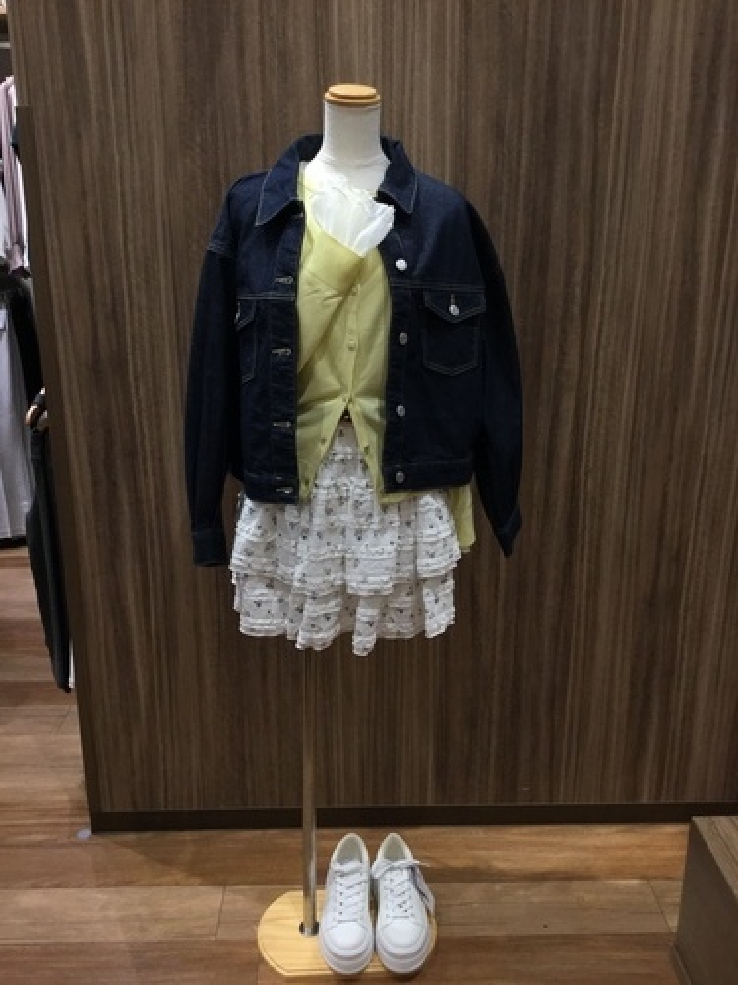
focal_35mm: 31
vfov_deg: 58.4
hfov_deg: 45.4
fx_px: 881
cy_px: 492
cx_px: 369
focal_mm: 3.3
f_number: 2.4
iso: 25
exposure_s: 1/30
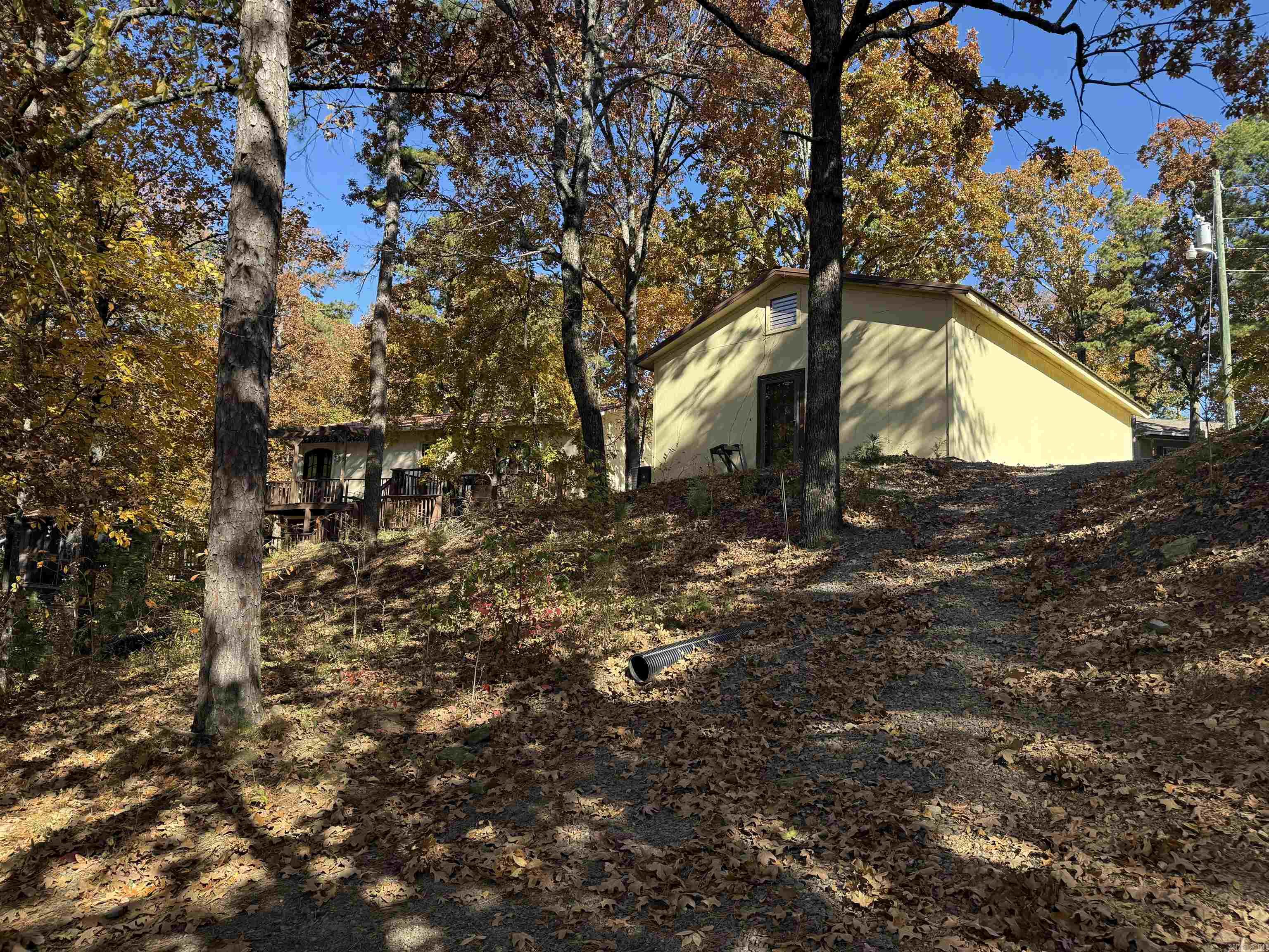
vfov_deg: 56.8
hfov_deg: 71.6
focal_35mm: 24
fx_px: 880
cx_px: 634
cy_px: 476
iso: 100
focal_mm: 6.76
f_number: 1.78
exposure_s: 1/1122
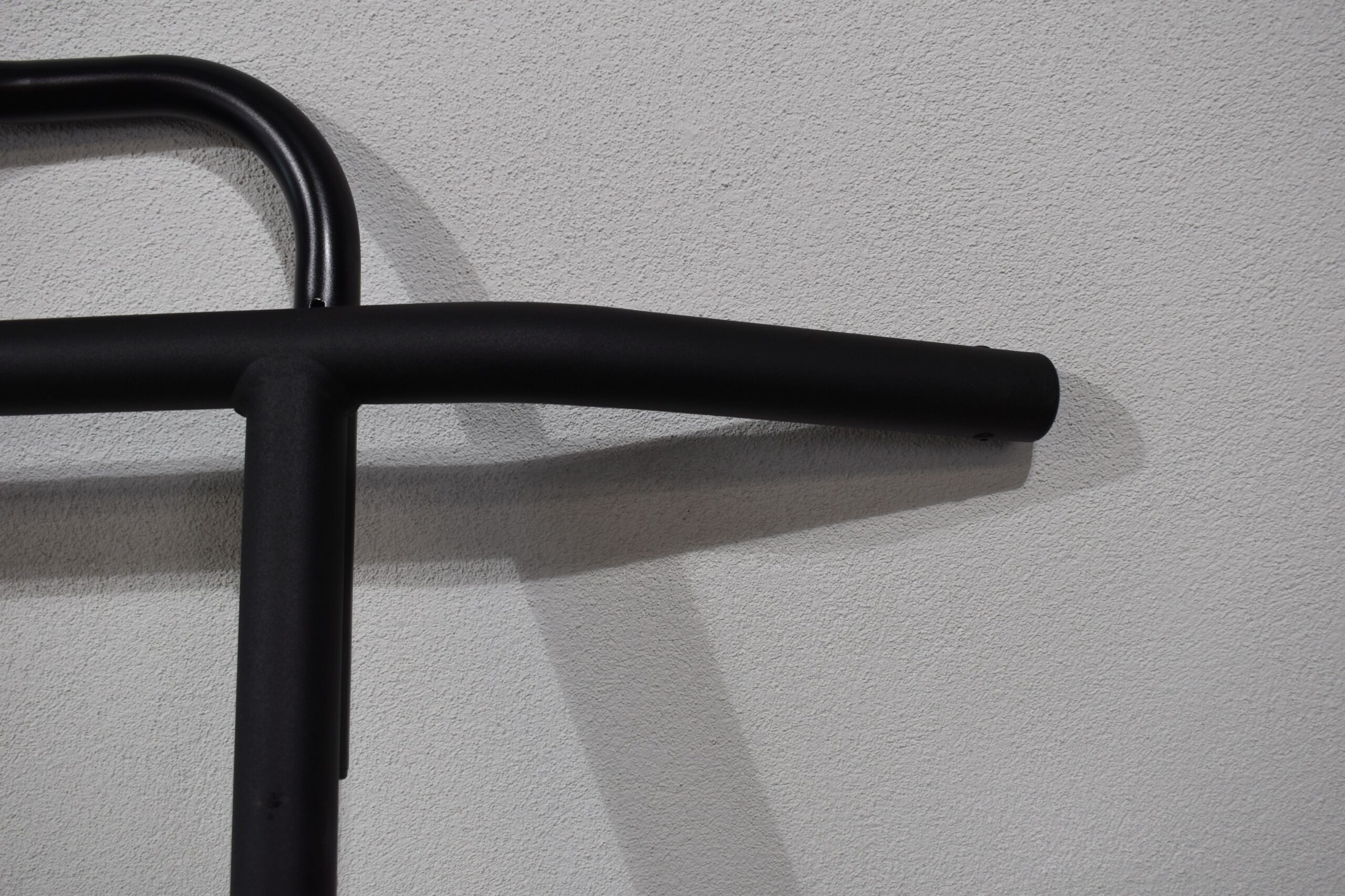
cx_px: 672
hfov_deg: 47.9
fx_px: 1513
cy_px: 448
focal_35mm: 40
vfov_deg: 33.0
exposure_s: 1/125
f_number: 5.6
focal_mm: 27
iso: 320
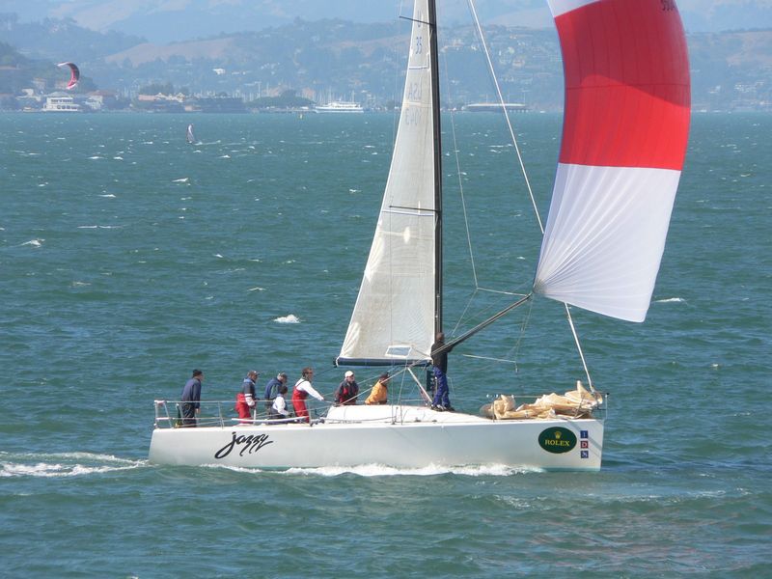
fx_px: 8296
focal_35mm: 372
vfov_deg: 4.0
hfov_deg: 5.3
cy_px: 290
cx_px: 386
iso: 80
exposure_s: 1/400
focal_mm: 62
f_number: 5
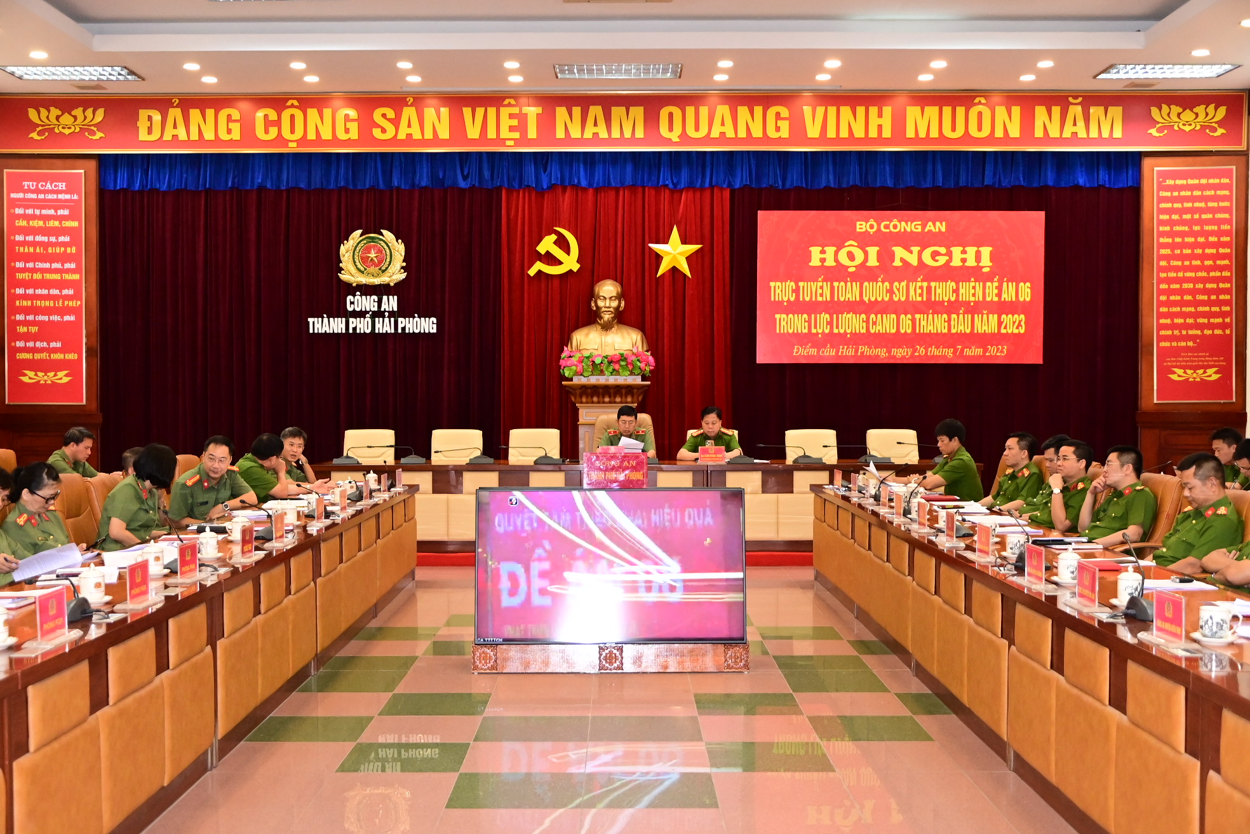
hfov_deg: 49.6
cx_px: 625
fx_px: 1354
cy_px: 417
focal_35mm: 39
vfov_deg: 34.2
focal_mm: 26
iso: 3200
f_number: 4
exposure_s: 1/200
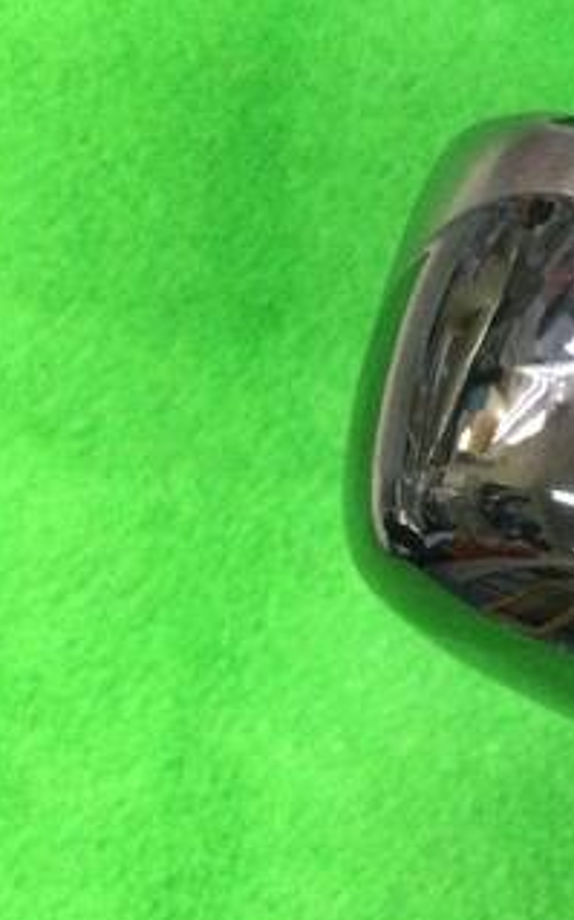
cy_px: 410
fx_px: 1654
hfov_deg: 17.6
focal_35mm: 66
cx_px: 868
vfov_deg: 31.1
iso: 250
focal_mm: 3.3
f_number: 2.4
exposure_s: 1/24
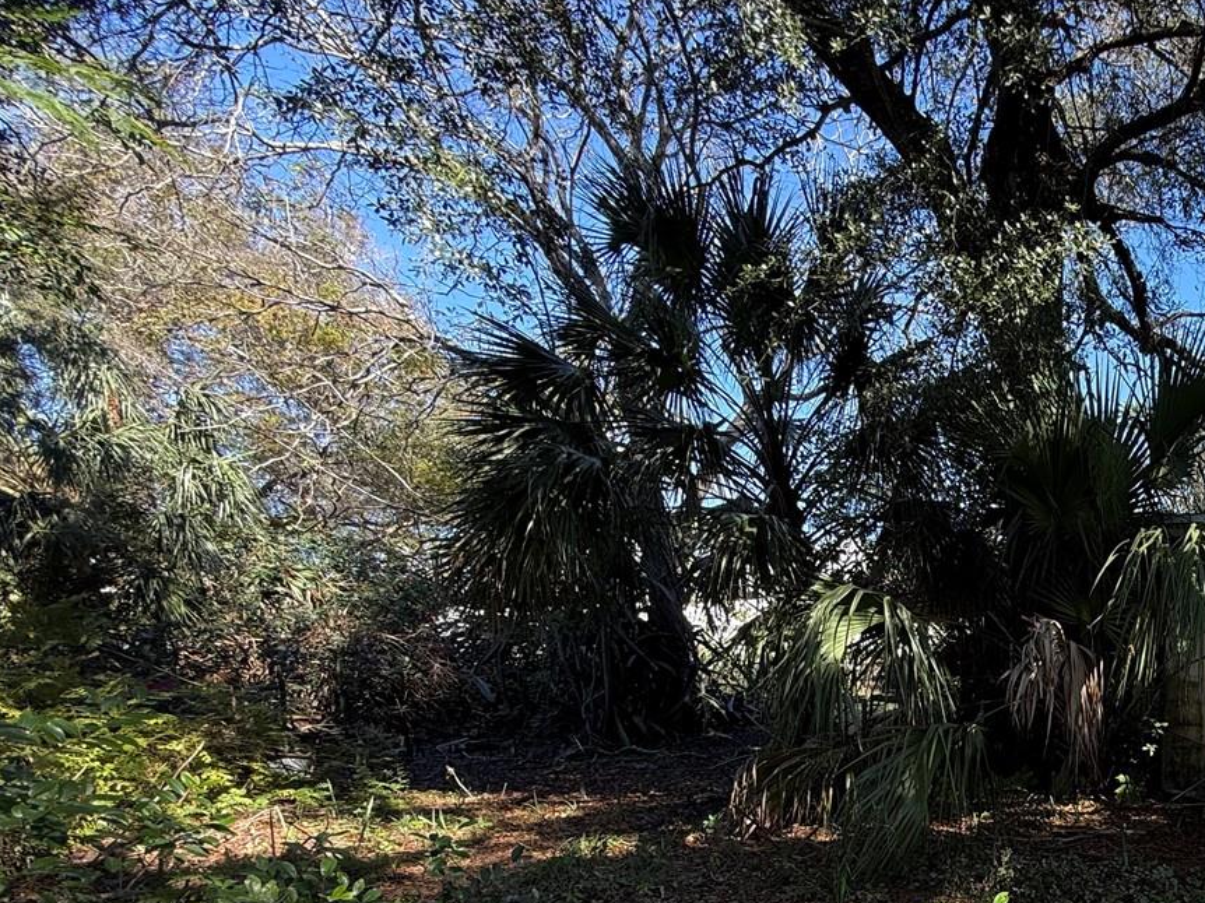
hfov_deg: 56.9
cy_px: 790
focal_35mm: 26
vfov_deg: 48.3
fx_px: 905
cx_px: 1107
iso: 50
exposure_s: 1/179
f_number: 2.2
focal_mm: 2.22
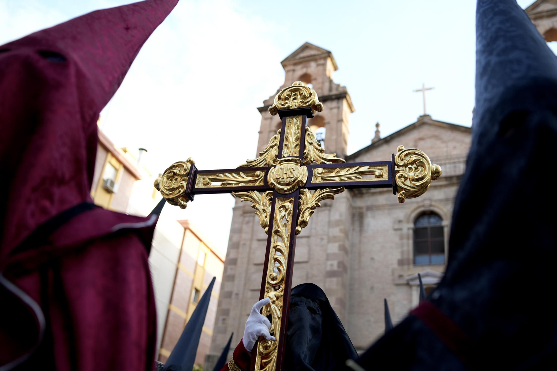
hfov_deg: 54.4
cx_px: 278
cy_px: 186
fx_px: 541
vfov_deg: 37.8
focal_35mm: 35
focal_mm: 35
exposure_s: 1/200
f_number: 2.8
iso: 125
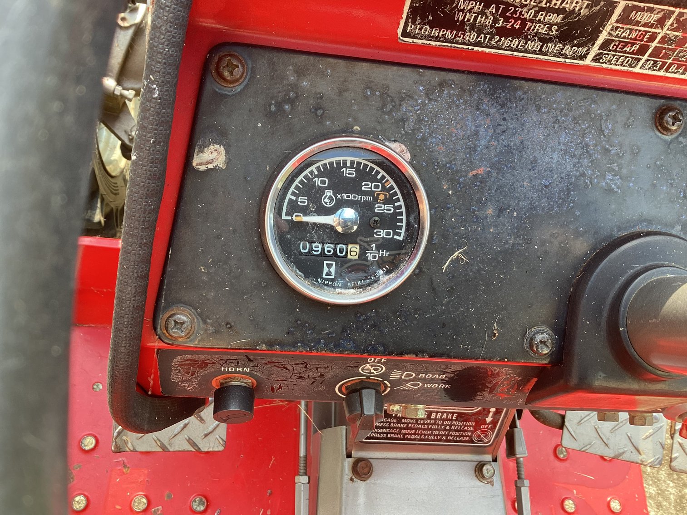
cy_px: 258
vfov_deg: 45.4
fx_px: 615
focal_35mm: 31
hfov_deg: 58.3
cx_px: 344
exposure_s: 1/120
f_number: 2.4
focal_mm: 3.3
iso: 40
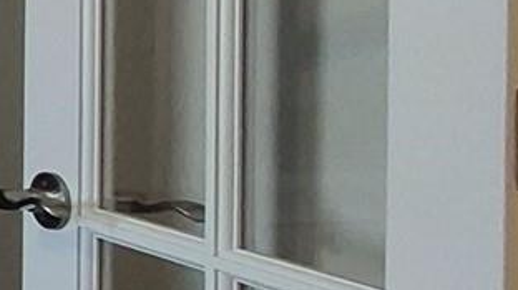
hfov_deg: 10.4
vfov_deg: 12.9
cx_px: -1170
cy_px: 33
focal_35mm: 93
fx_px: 1277
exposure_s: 1/60
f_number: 2.2
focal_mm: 1.74
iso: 160
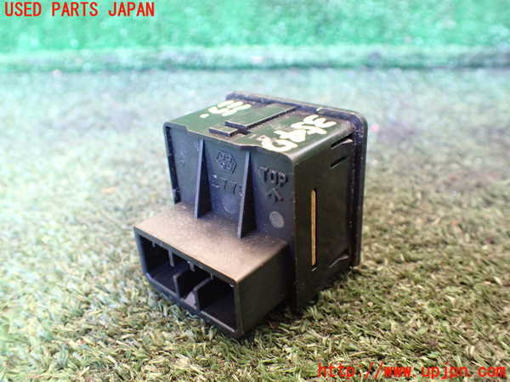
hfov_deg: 60.0
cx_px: 255
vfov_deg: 46.8
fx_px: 442
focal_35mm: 30
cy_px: 191
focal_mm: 5.4
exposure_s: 1/30
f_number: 2.3
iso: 800
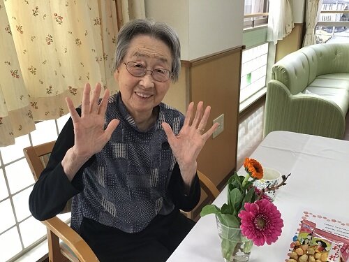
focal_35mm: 31
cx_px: 174
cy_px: 131
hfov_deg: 58.4
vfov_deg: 45.4
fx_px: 313
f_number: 2.4
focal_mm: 3.3
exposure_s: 1/40
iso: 25
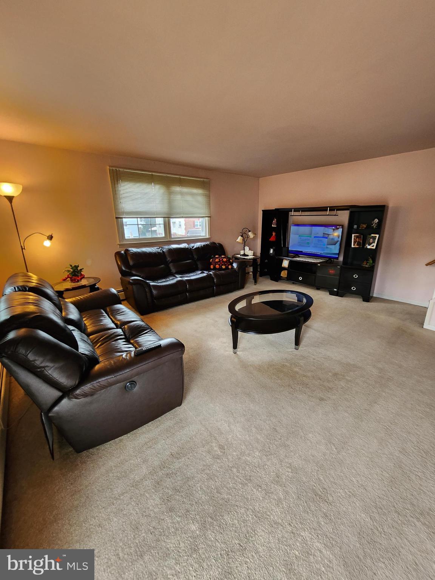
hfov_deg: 89.9
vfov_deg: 106.2
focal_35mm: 13
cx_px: 218
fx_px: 218
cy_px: 290
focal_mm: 1.74
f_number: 2.2
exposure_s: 1/60
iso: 125
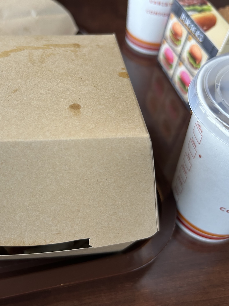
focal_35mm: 35
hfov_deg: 40.2
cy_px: 153
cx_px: 77
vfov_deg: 52.6
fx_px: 309
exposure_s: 1/254
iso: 40
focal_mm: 5.7
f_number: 1.5
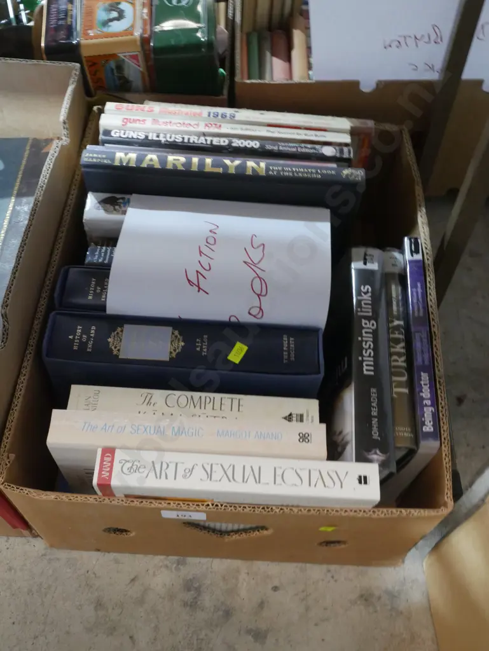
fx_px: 678
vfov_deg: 51.3
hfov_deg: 39.7
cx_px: 244
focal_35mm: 36
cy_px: 326
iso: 3200
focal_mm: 18
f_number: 10
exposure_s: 1/10
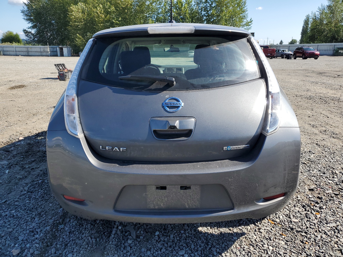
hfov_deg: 67.3
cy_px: 128
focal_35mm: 26
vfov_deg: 53.1
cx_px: 172
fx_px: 258
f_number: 1.5
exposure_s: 1/2500
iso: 50
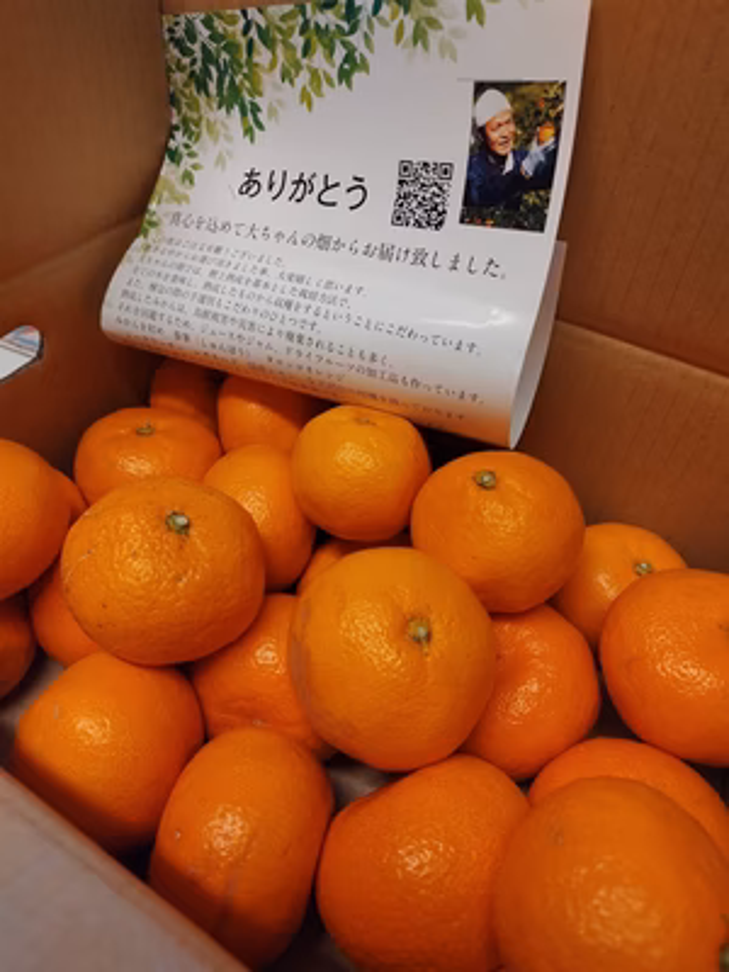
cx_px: 364
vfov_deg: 73.9
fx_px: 646
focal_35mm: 23
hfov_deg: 58.9
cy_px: 486
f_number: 1.9
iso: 198
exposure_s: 1/60
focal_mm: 5.5
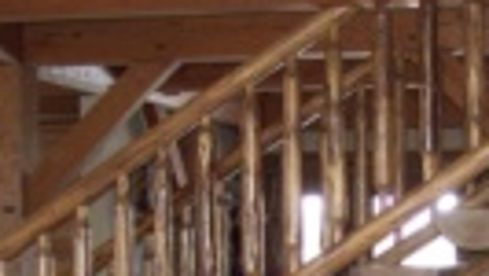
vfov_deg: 10.6
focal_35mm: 112
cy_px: 351
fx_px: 1453
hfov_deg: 18.9
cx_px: 406
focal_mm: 6
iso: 200
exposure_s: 1/60
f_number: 2.7
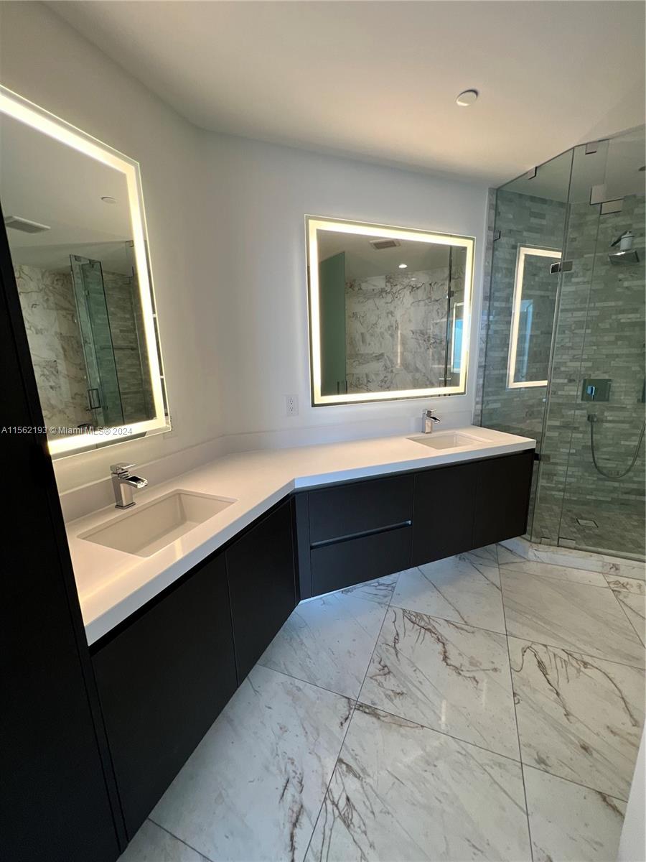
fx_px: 323
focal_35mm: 13
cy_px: 431
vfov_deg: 106.2
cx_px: 323
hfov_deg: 89.9
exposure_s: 1/40
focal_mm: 1.57
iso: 50
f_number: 1.8
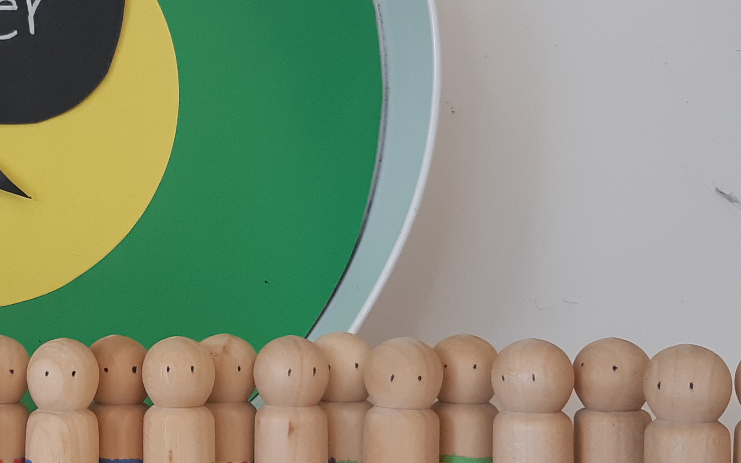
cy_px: 273
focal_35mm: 72
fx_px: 1454
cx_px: 34
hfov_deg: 27.3
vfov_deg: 18.1
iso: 80
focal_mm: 3.93
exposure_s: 1/50
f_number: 1.7
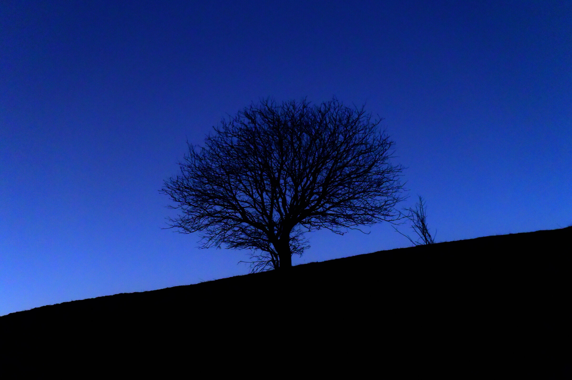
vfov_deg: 11.4
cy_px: 190
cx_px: 286
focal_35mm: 120
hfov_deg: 17.1
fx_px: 1905
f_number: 4
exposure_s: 1/60
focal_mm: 120
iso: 16000
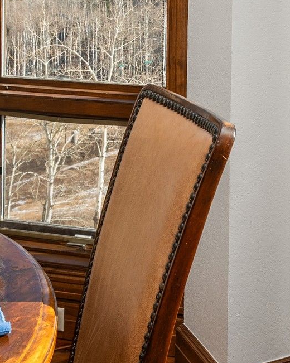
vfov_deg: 25.3
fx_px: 795
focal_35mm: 74
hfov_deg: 19.1
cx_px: 377
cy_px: 67
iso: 125
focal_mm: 19
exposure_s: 1/40
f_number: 7.1
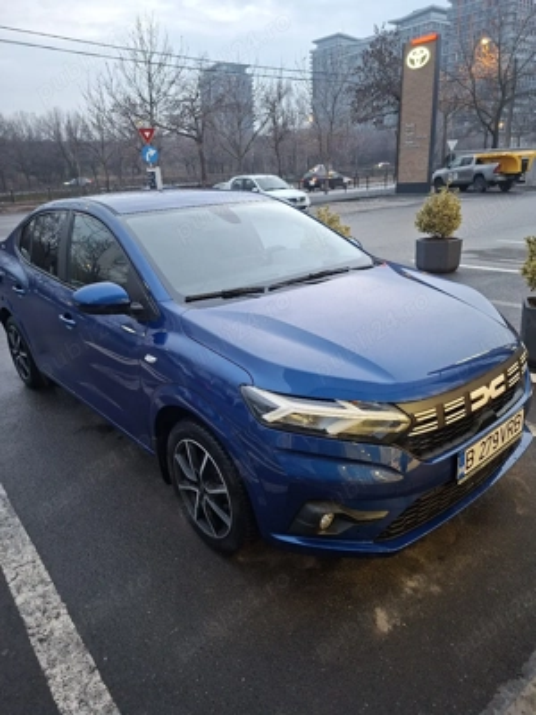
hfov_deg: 58.9
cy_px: 358
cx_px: 268
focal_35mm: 23
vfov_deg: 73.9
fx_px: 475
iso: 320
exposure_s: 1/50
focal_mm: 5.54
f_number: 1.8
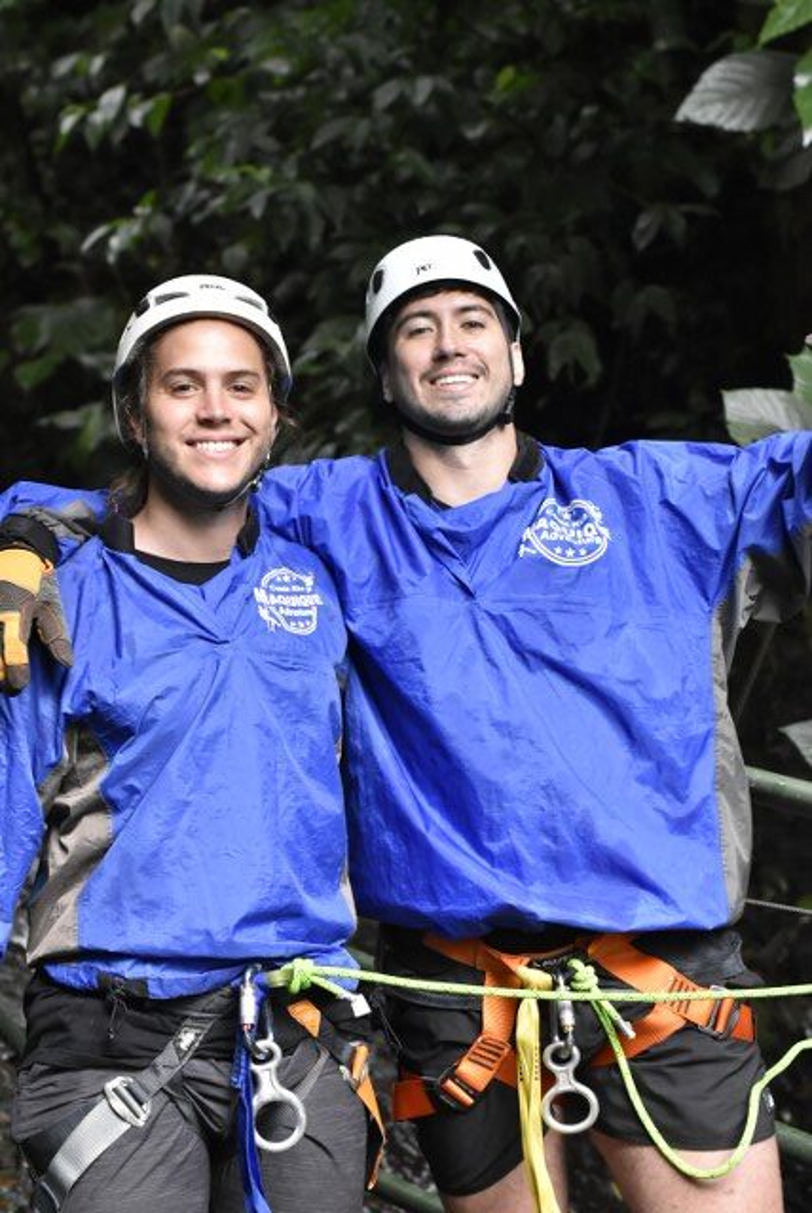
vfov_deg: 27.0
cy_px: 606
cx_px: 406
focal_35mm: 75
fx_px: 2532
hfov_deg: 18.2
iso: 2500
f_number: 3.5
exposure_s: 1/200
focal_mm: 50
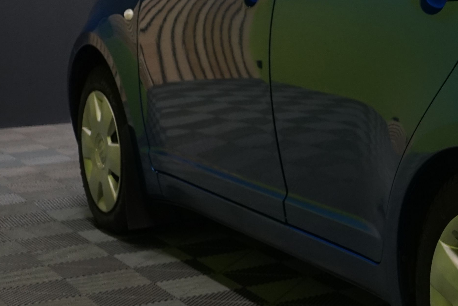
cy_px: 78
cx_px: 605
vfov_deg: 14.2
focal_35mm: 96
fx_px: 1221
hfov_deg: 19.5
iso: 1000
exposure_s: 1/50
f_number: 4
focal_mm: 30
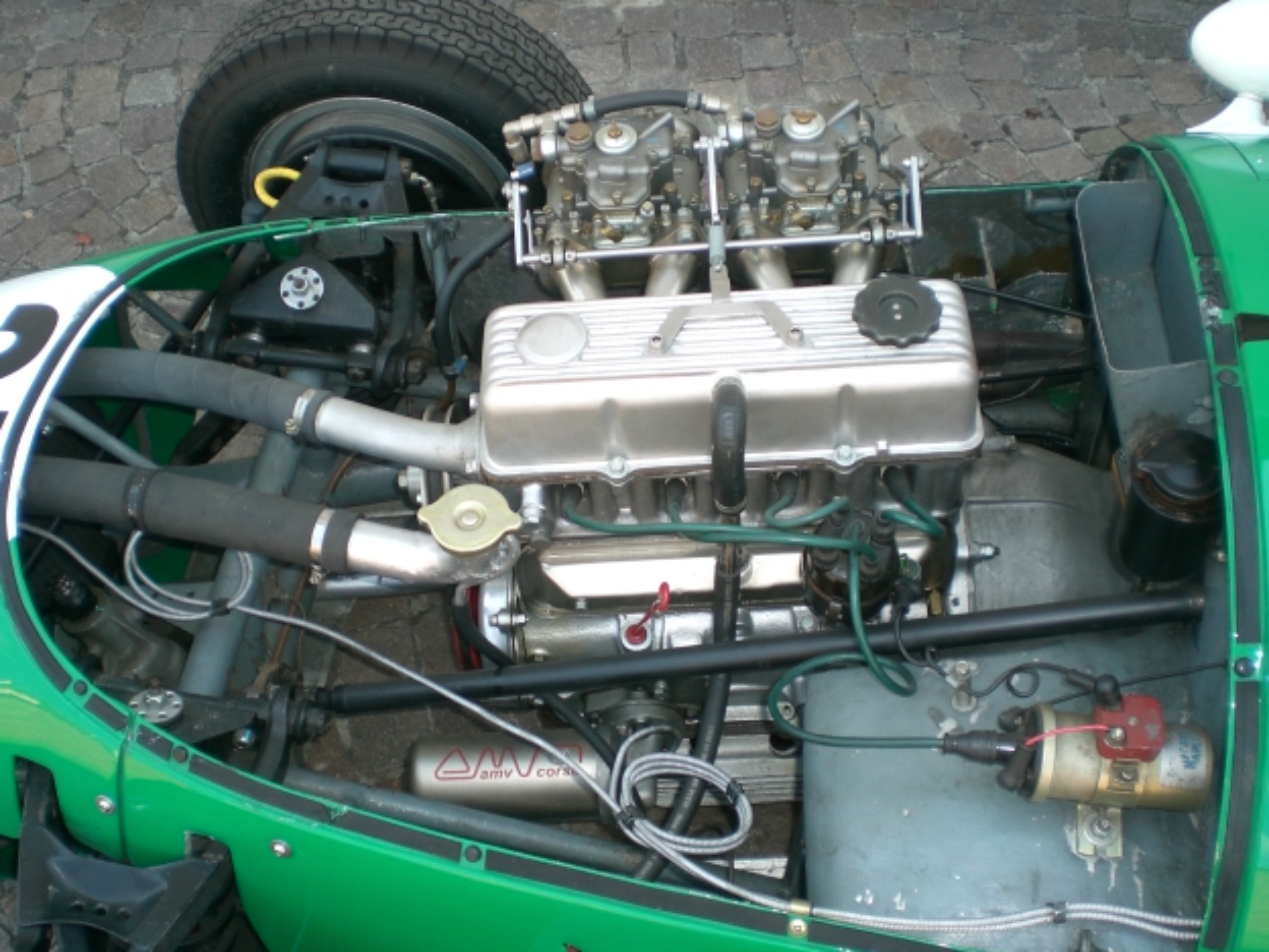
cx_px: 637
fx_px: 1430
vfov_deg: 36.8
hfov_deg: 47.9
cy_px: 484
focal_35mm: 39
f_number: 3.1
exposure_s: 1/100
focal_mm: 6.3
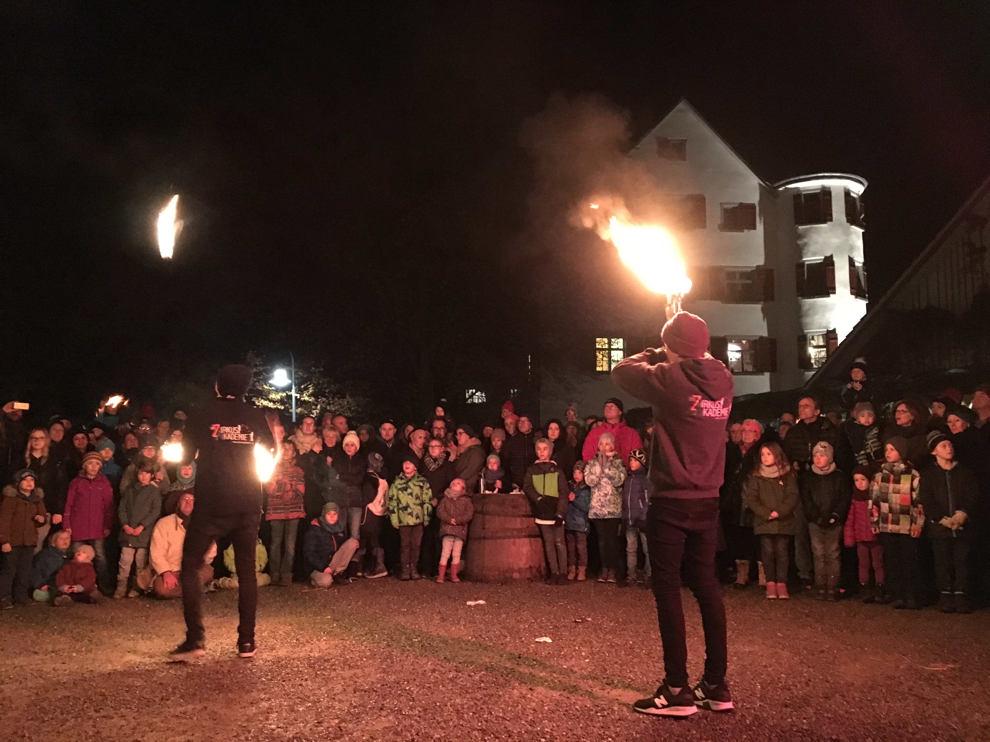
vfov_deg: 48.2
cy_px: 371
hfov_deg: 61.7
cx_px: 495
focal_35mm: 29
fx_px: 829
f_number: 2.2
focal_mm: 4.15
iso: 1000
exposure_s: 1/17
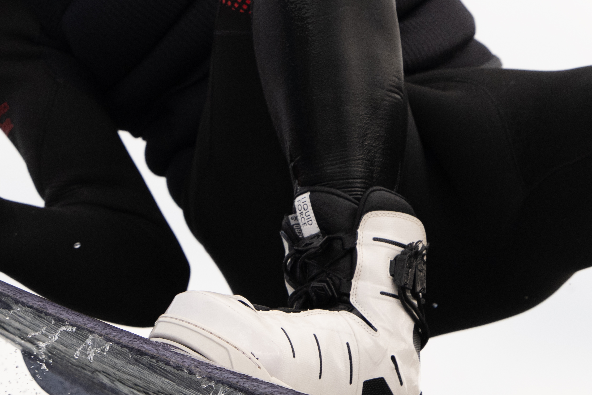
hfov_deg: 1.4
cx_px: 441
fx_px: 24354
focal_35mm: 1481
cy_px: 234
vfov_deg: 0.9
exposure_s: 1/2000
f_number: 4.5
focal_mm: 400
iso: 500
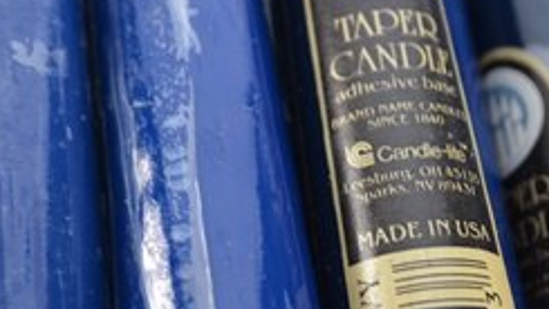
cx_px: 150
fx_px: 1456
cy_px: 92
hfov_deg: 21.2
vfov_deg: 12.1
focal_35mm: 100
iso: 400
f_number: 4.5
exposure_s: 1/80
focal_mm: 26
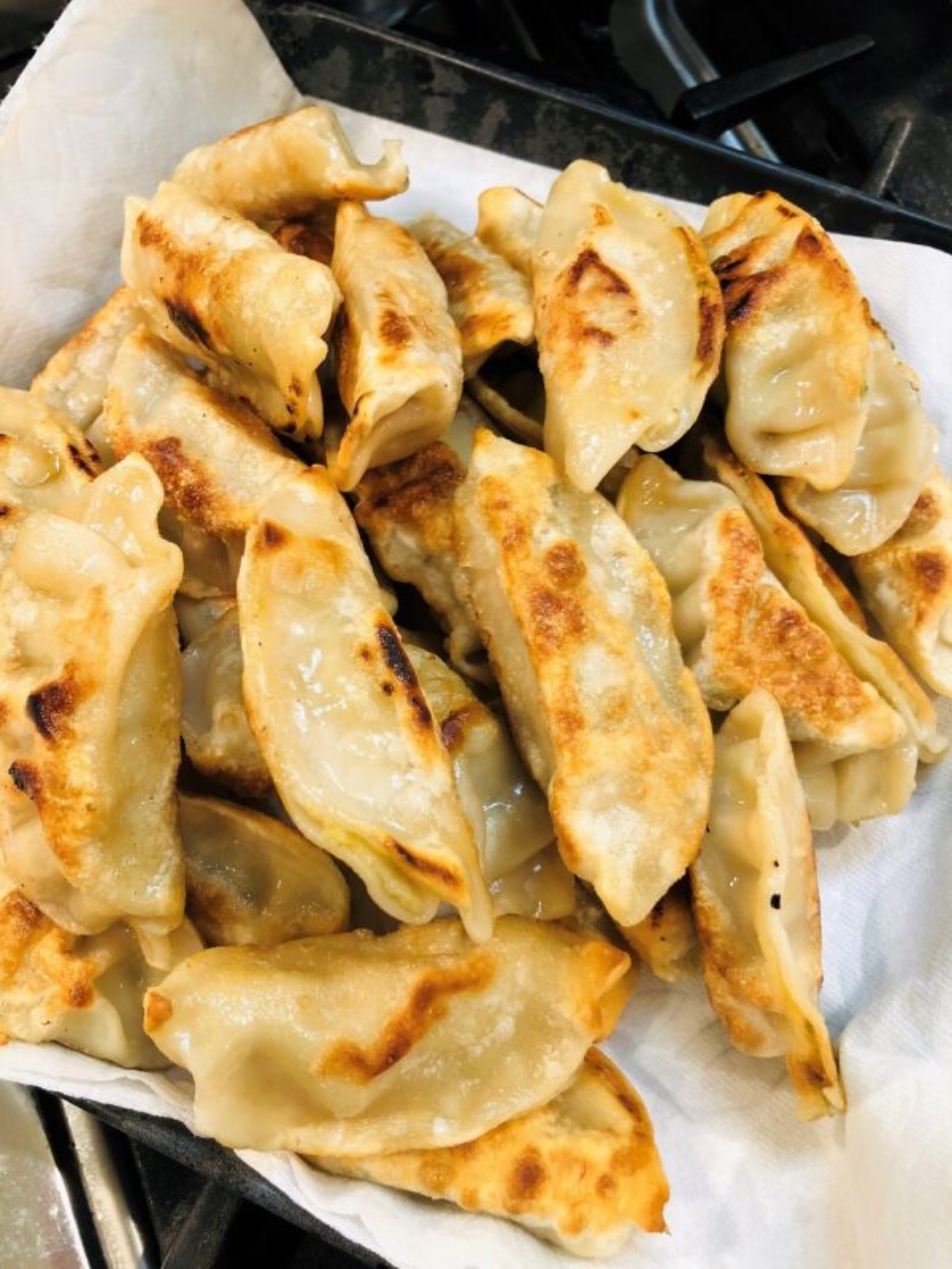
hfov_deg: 49.7
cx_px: 476
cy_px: 634
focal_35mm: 28
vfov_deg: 63.4
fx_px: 1027
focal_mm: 3.99
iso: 40
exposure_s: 1/17
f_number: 1.8
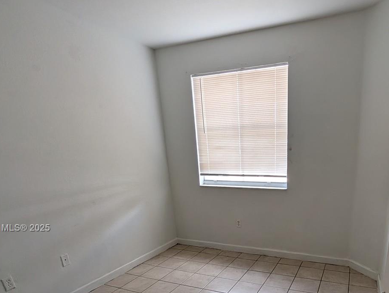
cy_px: 229
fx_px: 236
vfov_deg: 59.3
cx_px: 254
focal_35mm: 21
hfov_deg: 76.8
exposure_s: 1/168
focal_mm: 2.02
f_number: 1.7
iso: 135
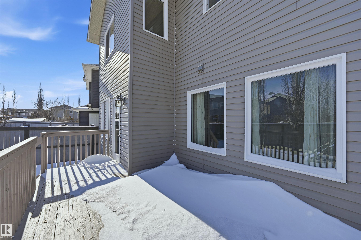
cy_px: 120
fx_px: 140
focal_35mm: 14
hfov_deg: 104.3
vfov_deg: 81.1
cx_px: 180
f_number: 8
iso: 100
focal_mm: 14
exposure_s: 1/1250
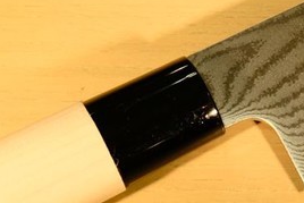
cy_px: 149
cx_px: 370
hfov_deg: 16.2
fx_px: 1022
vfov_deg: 11.3
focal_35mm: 121
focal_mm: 18
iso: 640
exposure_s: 1/450
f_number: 2.8
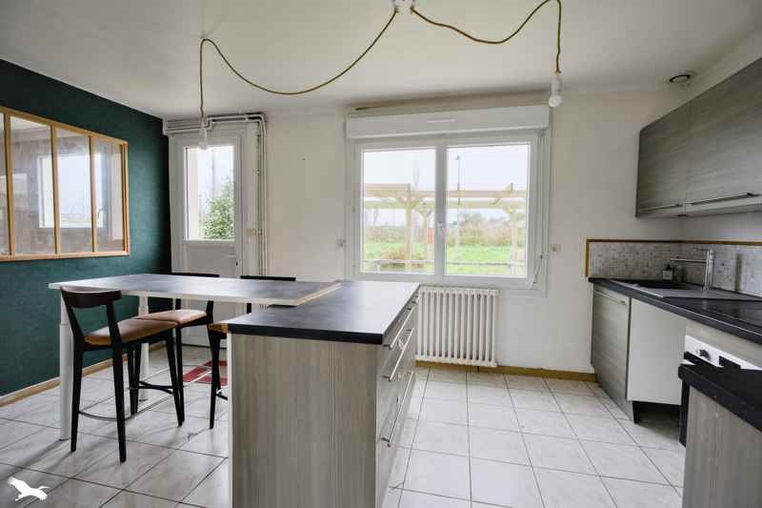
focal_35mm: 16
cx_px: 381
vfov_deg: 73.7
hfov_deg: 96.7
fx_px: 339
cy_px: 254
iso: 800
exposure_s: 1/125
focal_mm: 16
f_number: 8
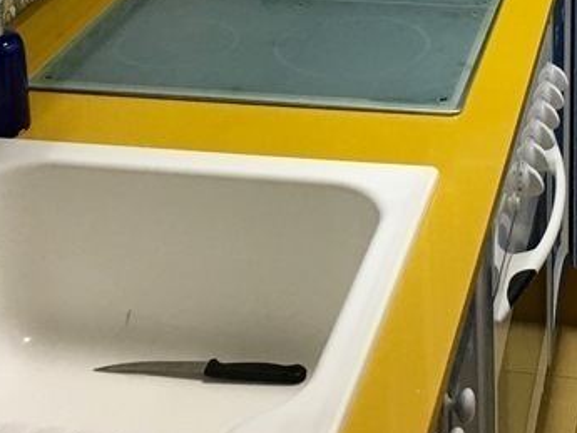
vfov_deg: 16.7
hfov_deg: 22.7
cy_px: -38
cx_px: 380
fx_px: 1434
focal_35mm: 86
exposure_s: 1/33
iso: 100
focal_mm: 4.15
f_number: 2.2
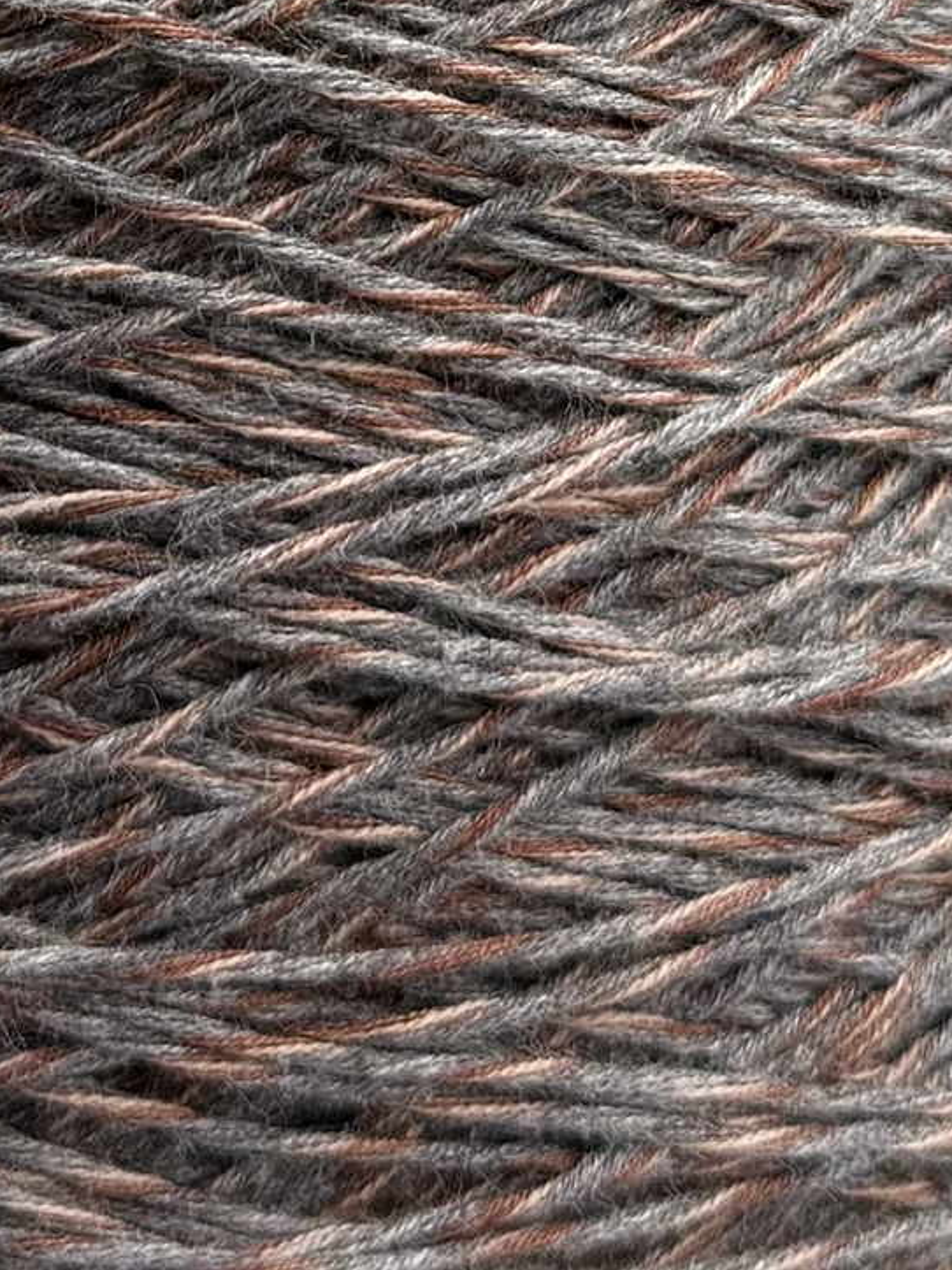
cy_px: 77
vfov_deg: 27.3
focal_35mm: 68
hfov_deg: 21.1
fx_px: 2494
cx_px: 95
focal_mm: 6.76
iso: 80
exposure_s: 1/575
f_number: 1.78
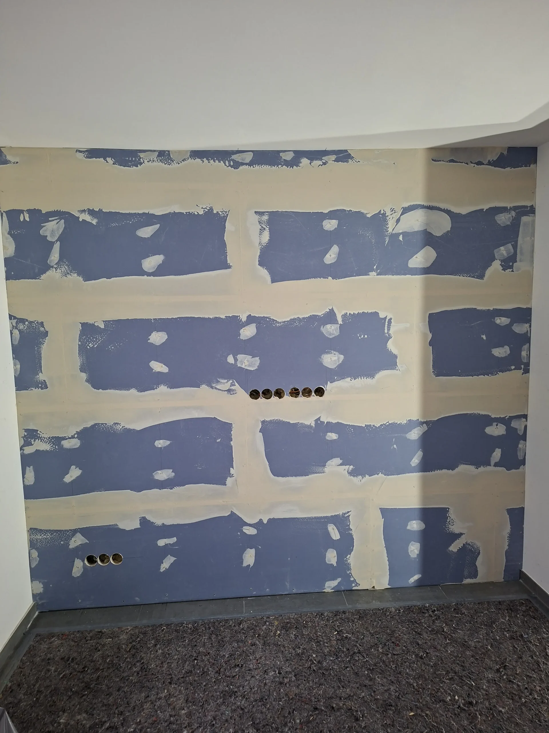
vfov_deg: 73.9
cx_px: 274
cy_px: 366
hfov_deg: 58.9
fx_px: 486
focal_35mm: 23
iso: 320
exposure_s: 1/50
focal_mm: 5.54
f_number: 1.8
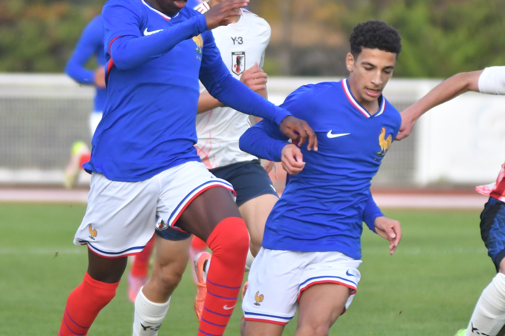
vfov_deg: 2.3
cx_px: 279
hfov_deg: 3.5
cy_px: 161
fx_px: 8247
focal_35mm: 588
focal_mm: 155
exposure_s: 1/2500
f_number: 2.8
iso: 800
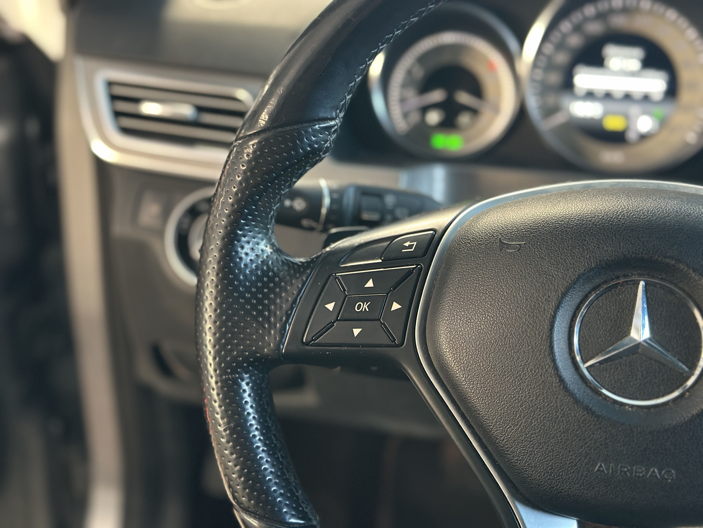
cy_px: 264
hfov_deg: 39.7
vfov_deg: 30.3
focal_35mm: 48
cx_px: 352
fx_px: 975
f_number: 1.78
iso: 500
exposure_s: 1/33
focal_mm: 6.86
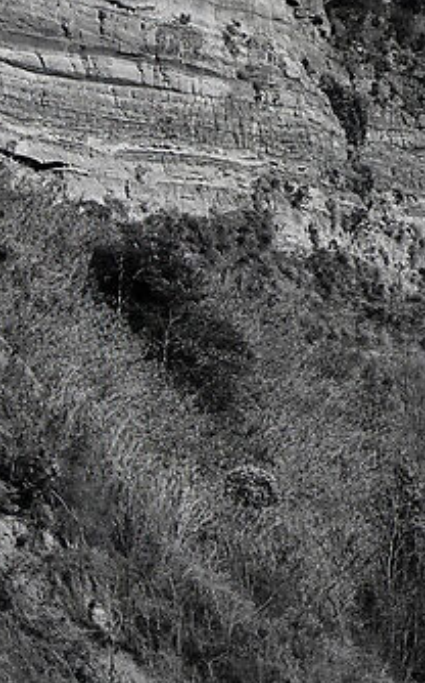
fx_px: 5723
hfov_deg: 4.1
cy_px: -419
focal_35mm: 308
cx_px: -799
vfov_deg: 6.7
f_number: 8
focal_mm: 28
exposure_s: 1/800
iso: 100
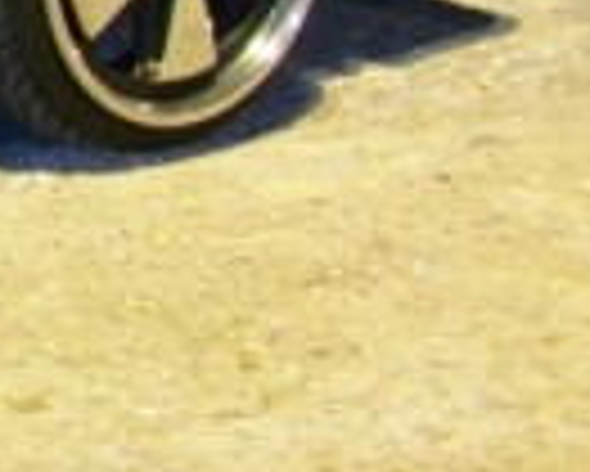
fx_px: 3530
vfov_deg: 7.5
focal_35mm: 202
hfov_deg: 8.2
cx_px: -1171
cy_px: -328
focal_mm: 5.7
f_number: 2.9
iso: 111
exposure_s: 1
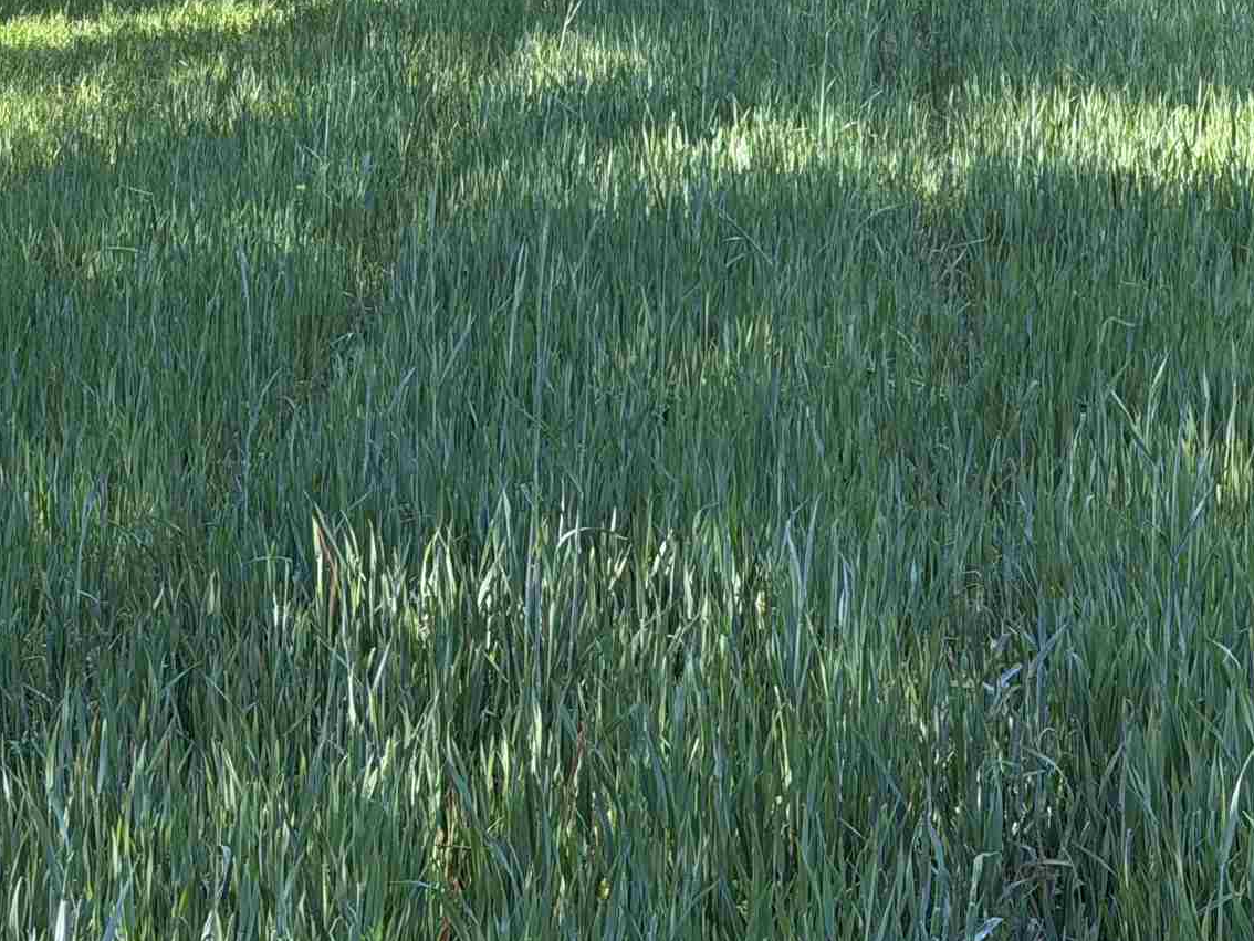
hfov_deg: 14.9
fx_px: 4710
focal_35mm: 130
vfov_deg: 11.2
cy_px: -127
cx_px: 1232
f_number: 1.78
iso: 80
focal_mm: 6.76
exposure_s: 1/987
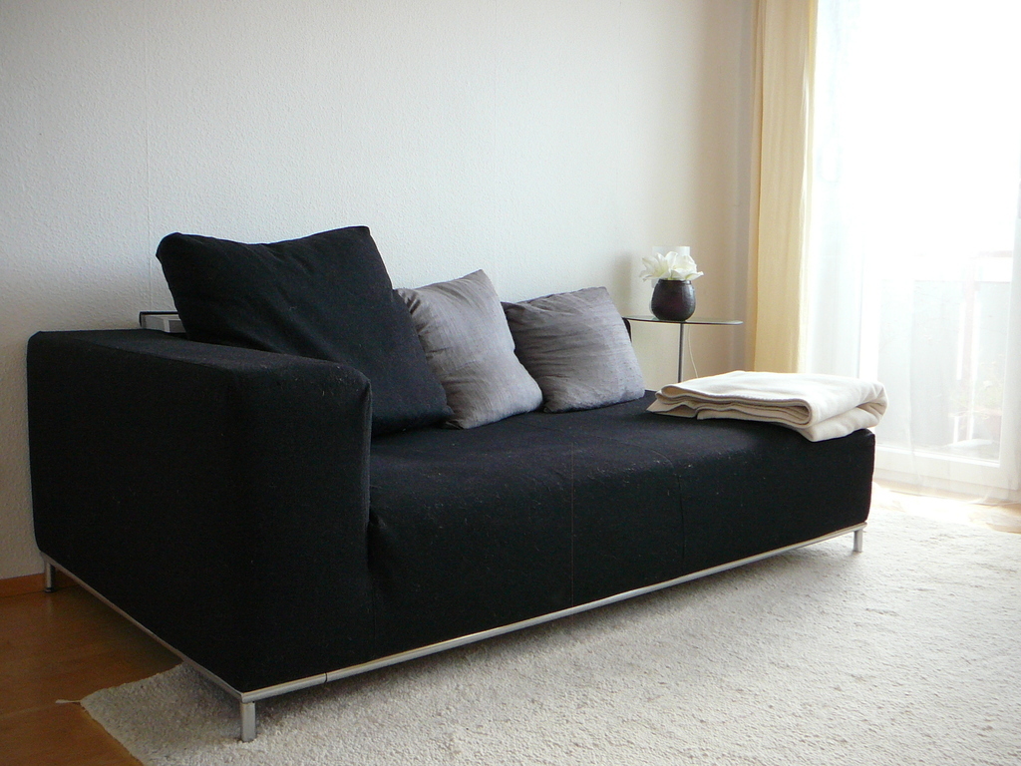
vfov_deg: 40.7
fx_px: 1032
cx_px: 510
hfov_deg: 52.6
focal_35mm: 35
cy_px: 383
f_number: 2.8
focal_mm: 5.2
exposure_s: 1/30
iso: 160
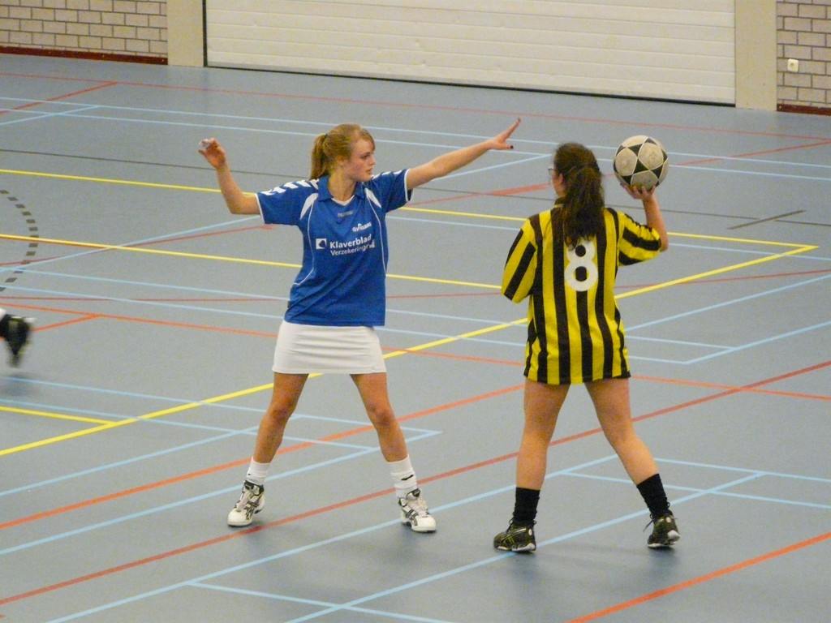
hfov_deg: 9.2
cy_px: 312
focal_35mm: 214
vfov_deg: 6.9
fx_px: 5137
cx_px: 416
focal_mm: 35.2
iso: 1000
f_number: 3.6
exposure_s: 1/60
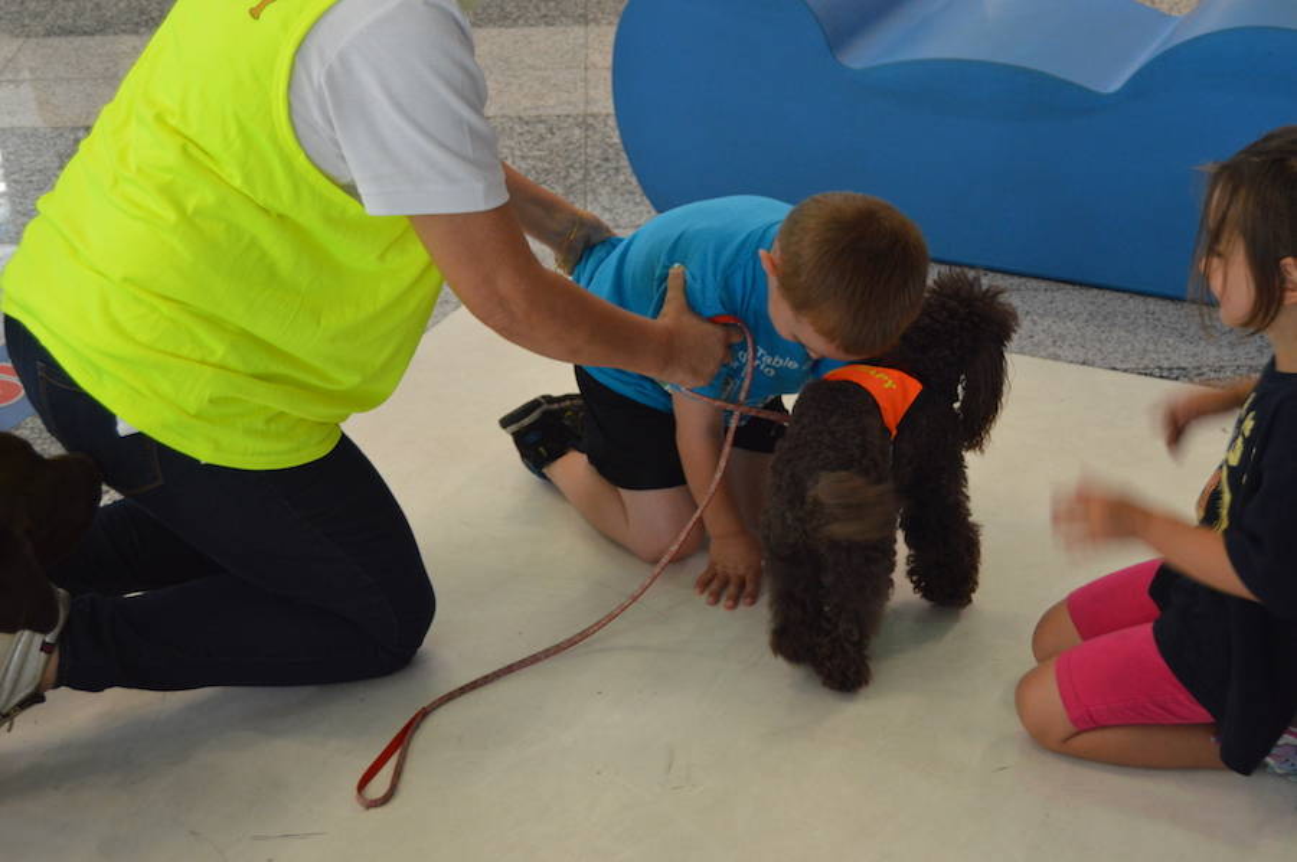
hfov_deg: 33.4
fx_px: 2159
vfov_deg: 22.6
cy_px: 431
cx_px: 648
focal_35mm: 60
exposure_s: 1/60
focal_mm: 40
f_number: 5
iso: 1100
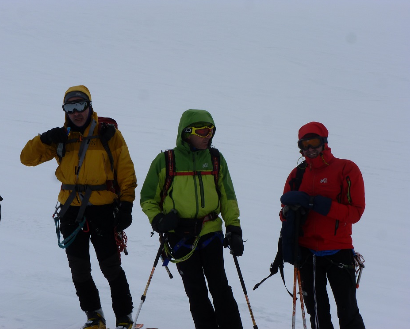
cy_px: 164
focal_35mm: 80
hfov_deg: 23.8
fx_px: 971
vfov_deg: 19.2
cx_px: 191
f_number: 5.6
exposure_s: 1/1000
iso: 100
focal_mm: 13.6
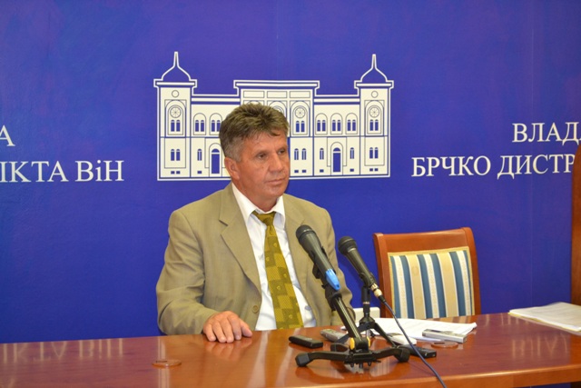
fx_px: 1332
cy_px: 194
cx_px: 290
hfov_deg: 24.6
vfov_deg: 16.6
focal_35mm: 82
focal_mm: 55
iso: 1800
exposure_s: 1/60
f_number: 5.6
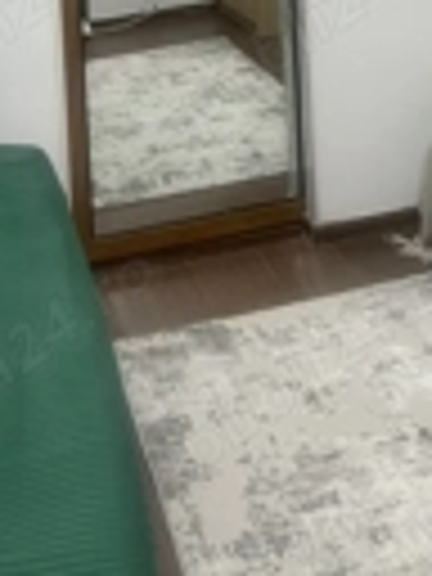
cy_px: -252
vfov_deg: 21.0
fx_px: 1348
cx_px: 482
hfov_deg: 17.6
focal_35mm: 81
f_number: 1.5
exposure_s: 1/50
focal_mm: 5.7
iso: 100
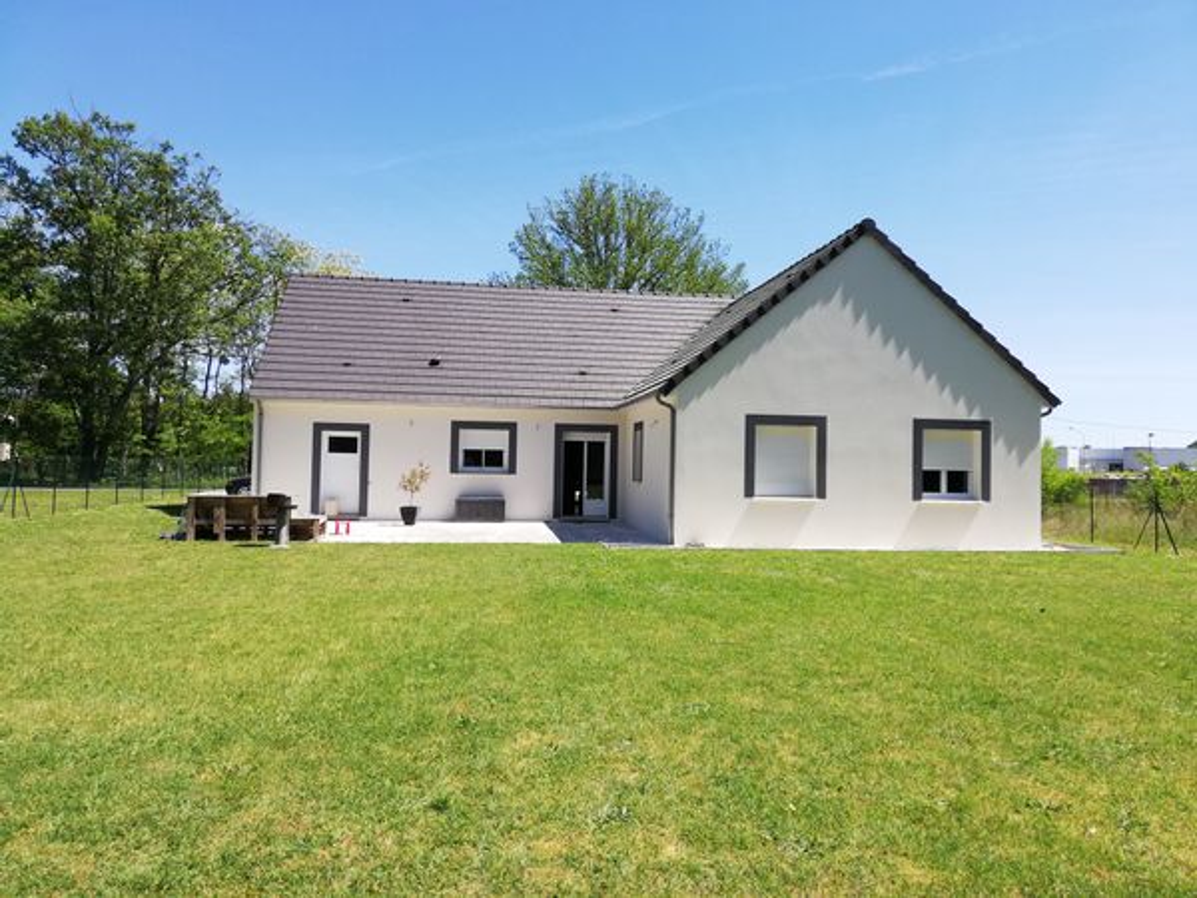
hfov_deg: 67.3
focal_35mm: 26
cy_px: 449
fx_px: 899
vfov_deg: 53.1
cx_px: 598
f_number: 2.2
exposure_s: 1/623
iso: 50
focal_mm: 3.81
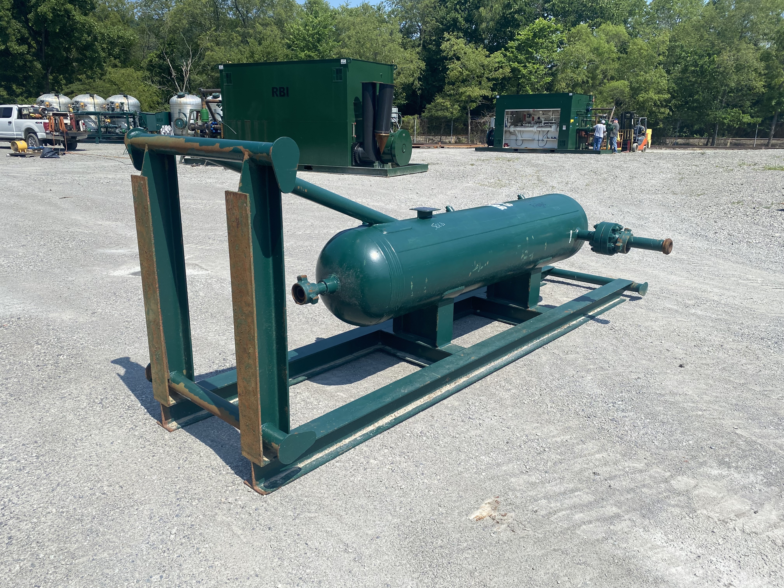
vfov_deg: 53.1
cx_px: 392
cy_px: 294
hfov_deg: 67.3
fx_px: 589
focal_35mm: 26
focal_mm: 4.25
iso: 32
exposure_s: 1/2890
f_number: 1.8
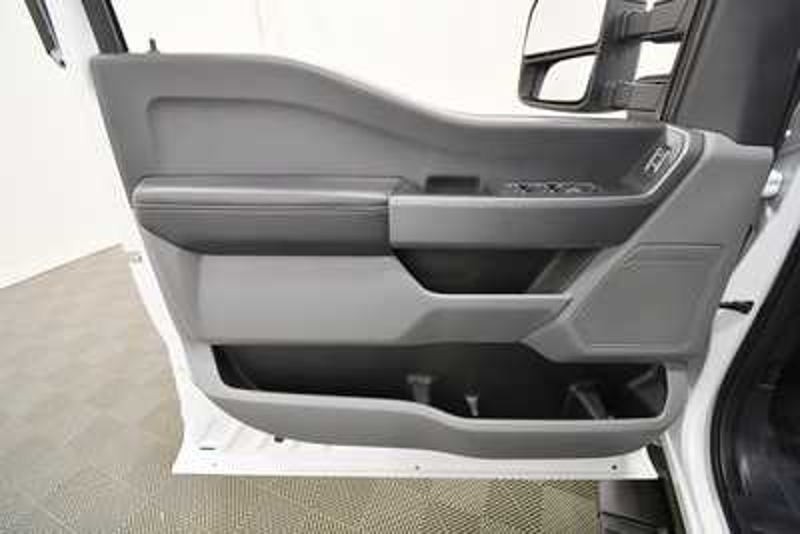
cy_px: 267
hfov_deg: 100.4
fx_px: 333
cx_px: 400
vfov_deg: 77.4
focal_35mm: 15
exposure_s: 1/125
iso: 1400
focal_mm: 10
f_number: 4.5
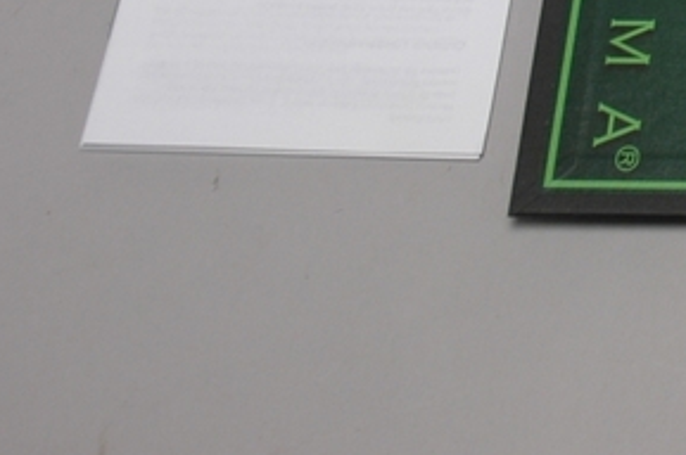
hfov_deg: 13.1
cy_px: -469
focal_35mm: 137
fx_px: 2608
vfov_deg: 9.3
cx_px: 1334
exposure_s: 1/8
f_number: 8
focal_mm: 22
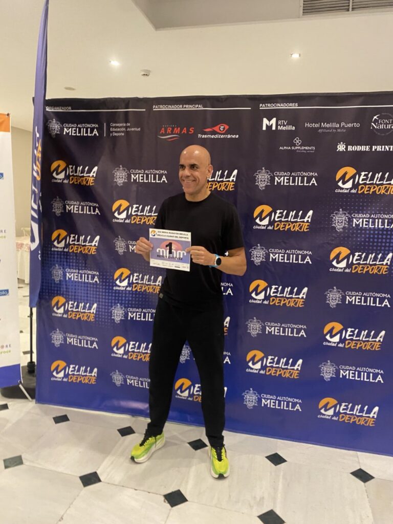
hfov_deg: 53.1
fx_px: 394
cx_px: 196
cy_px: 262
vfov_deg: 67.3
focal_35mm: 26
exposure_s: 1/33
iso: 500
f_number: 1.8
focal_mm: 4.25
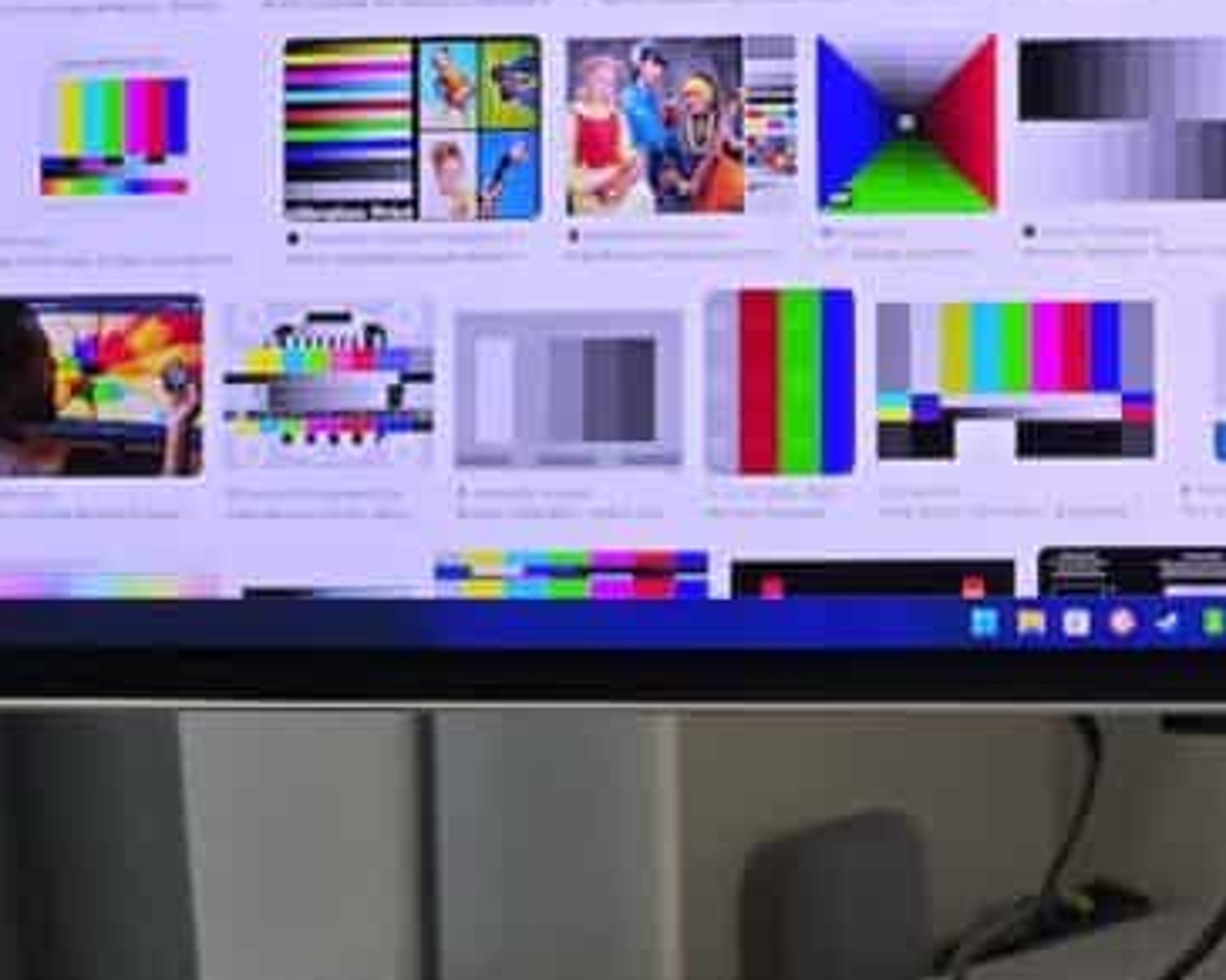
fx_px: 2684
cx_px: 1472
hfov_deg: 23.5
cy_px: 364
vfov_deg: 20.6
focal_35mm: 74
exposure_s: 1/100
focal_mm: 6.3
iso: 100
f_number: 1.7
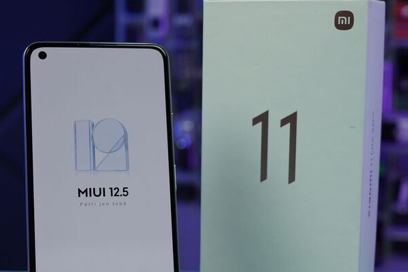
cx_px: 167
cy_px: 202
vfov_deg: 16.6
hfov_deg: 24.7
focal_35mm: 82
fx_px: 929
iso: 1000
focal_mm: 51
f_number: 7.1
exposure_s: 1/125
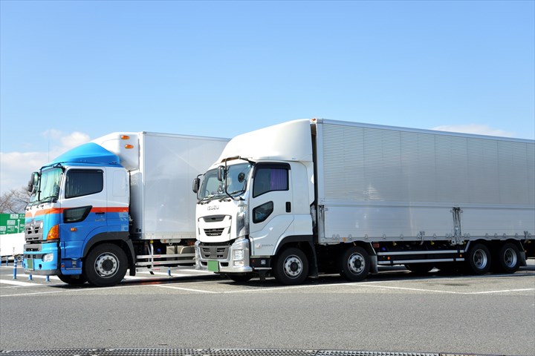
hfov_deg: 43.6
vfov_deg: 29.9
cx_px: 268
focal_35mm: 45
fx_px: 669
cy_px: 178
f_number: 8
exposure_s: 1/400
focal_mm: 45
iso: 200
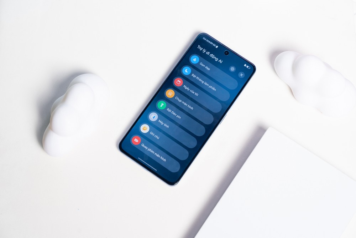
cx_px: 178
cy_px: 119
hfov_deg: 28.8
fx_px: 692
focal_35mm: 70
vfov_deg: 19.5
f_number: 6.3
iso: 320
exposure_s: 1/250
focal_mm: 70
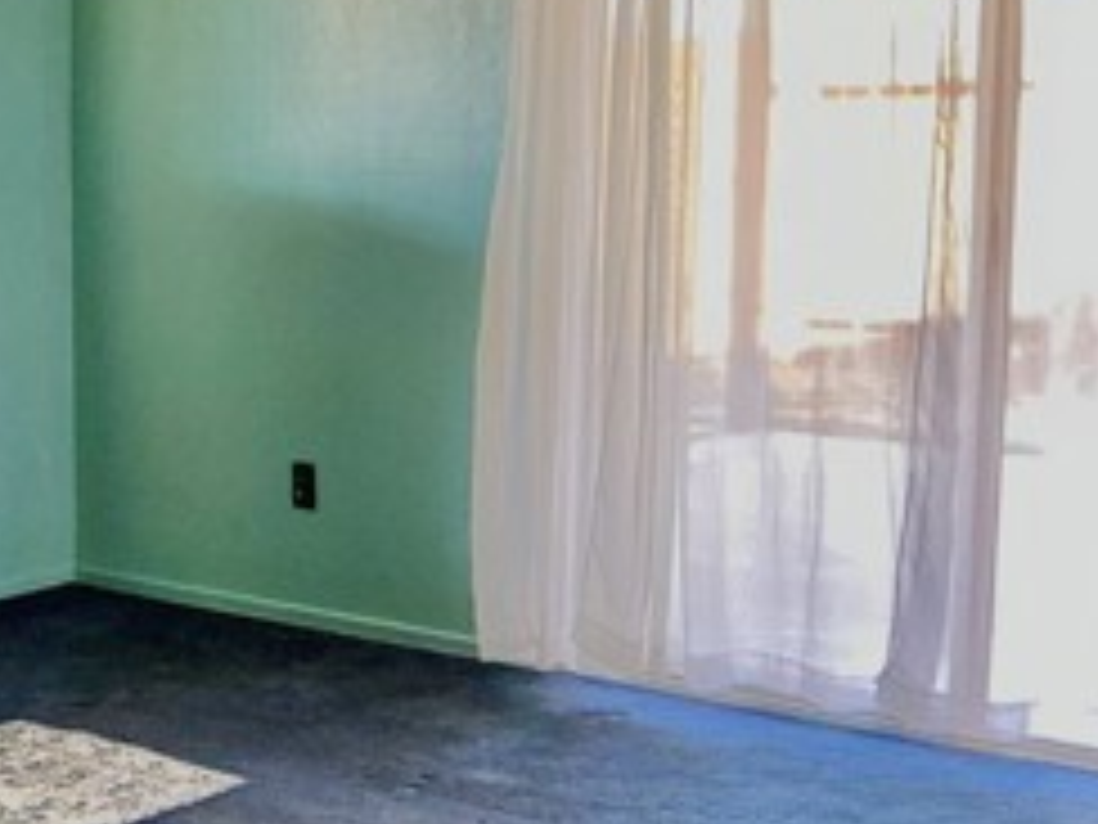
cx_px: -108
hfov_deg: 24.0
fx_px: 2411
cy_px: 437
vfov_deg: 19.4
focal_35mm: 76
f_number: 1.8
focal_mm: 3
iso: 160
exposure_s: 1/60
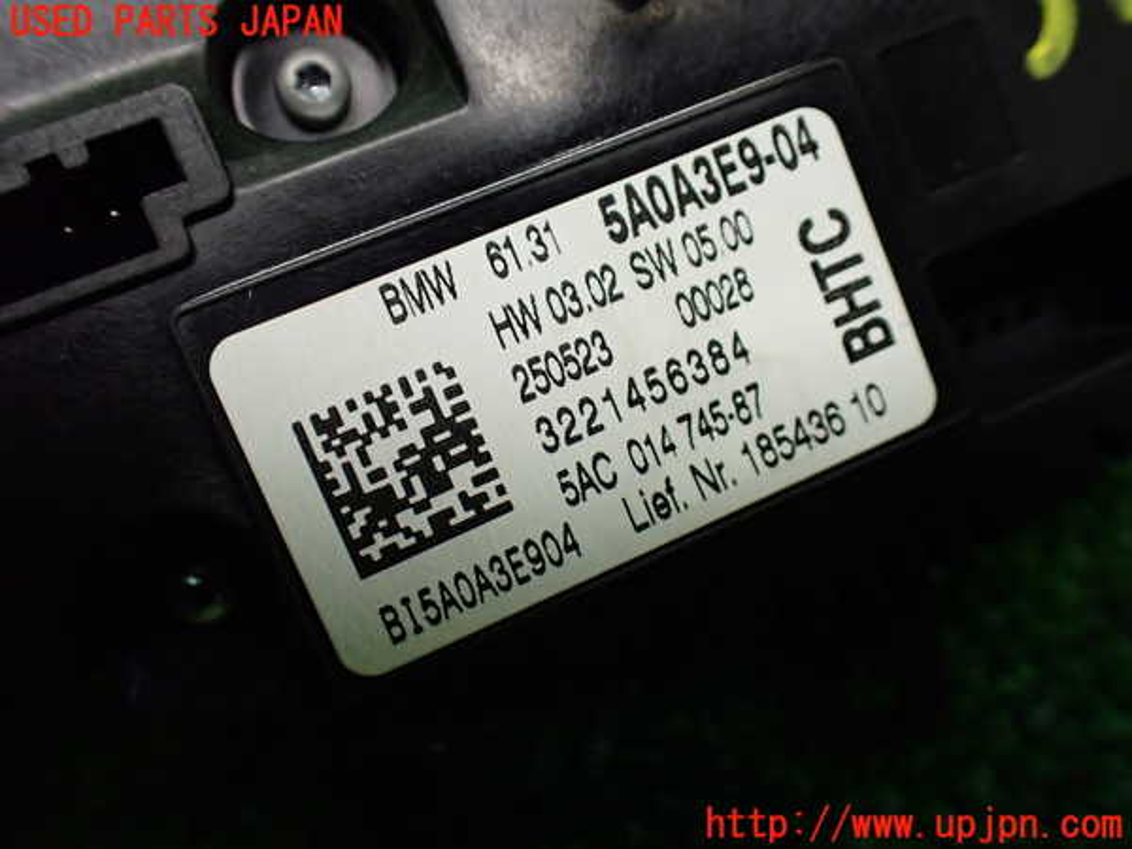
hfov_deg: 60.0
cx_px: 566
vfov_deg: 46.8
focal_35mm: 30
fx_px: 981
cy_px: 424
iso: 500
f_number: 2.3
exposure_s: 1/125
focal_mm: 5.4
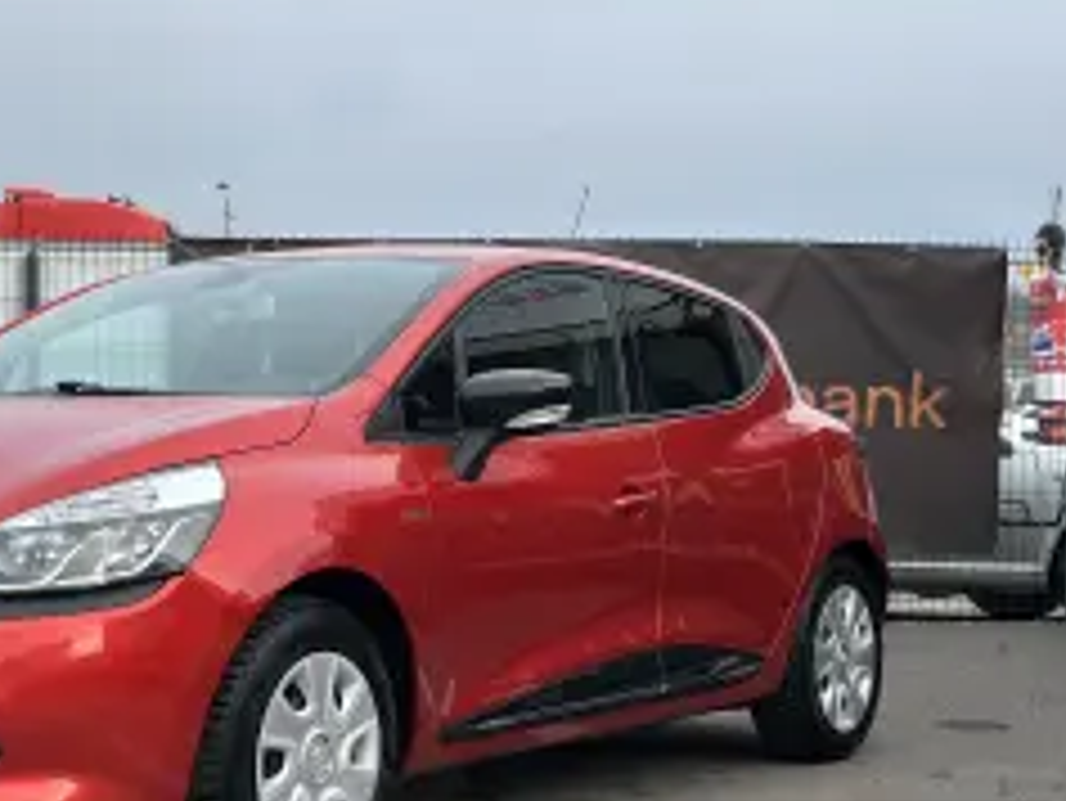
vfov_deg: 20.2
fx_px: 2249
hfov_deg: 26.3
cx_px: 274
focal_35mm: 73
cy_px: 477
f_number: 1.78
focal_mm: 6.86
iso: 100
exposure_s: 1/1916
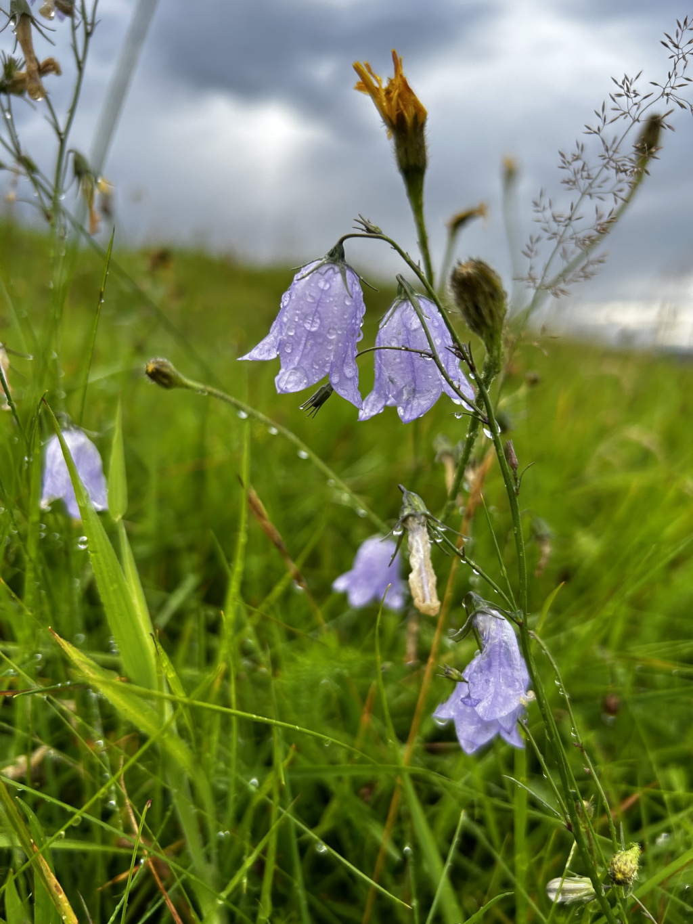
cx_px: 346
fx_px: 694
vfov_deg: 67.3
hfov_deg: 53.1
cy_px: 462
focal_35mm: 26
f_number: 1.5
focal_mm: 5.7
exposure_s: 1/840
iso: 50
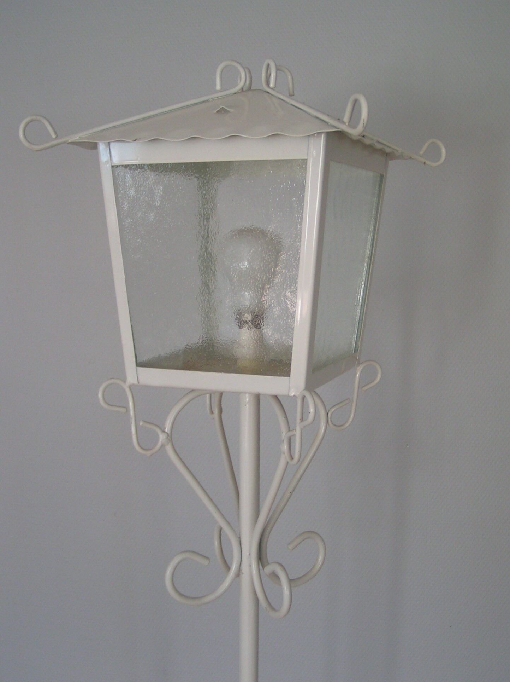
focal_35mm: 38
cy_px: 341
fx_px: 747
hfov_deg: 37.7
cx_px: 255
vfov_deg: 49.0
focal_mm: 5.8
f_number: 2.8
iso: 80
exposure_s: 1/40
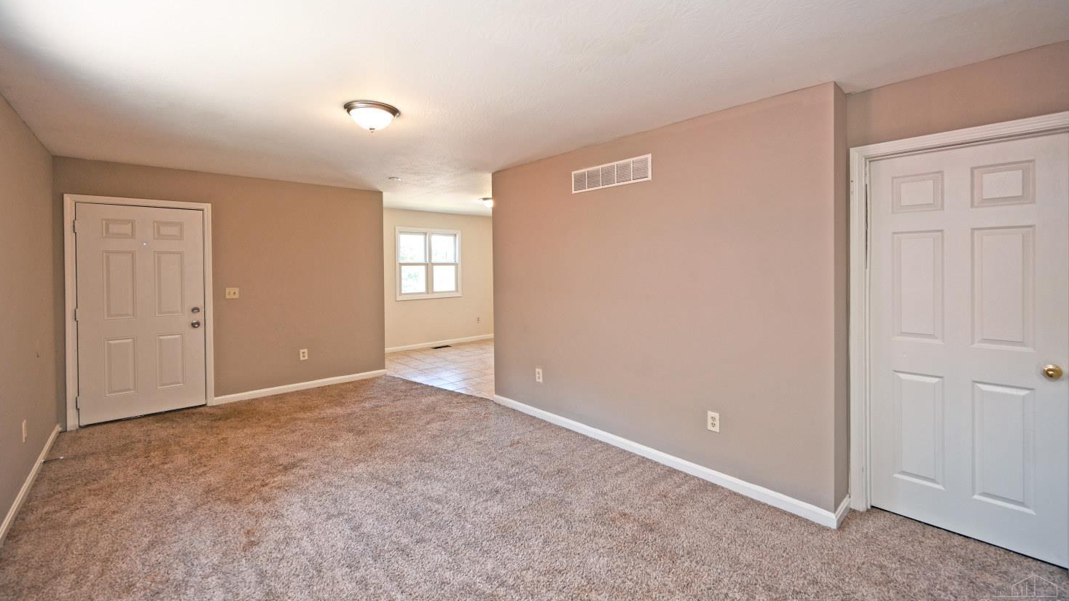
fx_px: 425
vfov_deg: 70.3
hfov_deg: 103.0
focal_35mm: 15
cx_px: 540
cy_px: 268
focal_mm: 14
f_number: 4
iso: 360
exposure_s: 1/60
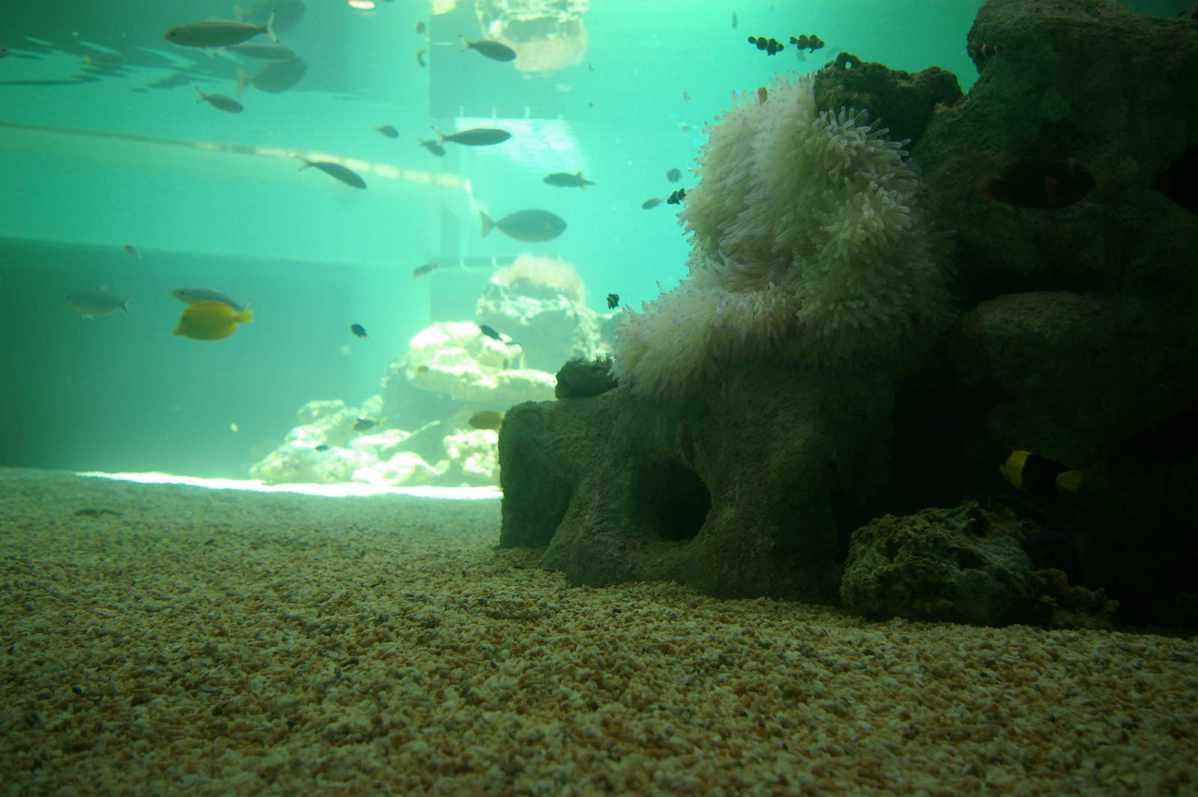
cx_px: 599
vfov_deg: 43.5
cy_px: 398
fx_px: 997
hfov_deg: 62.0
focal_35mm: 30
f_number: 4
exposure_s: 1/60
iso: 400
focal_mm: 20
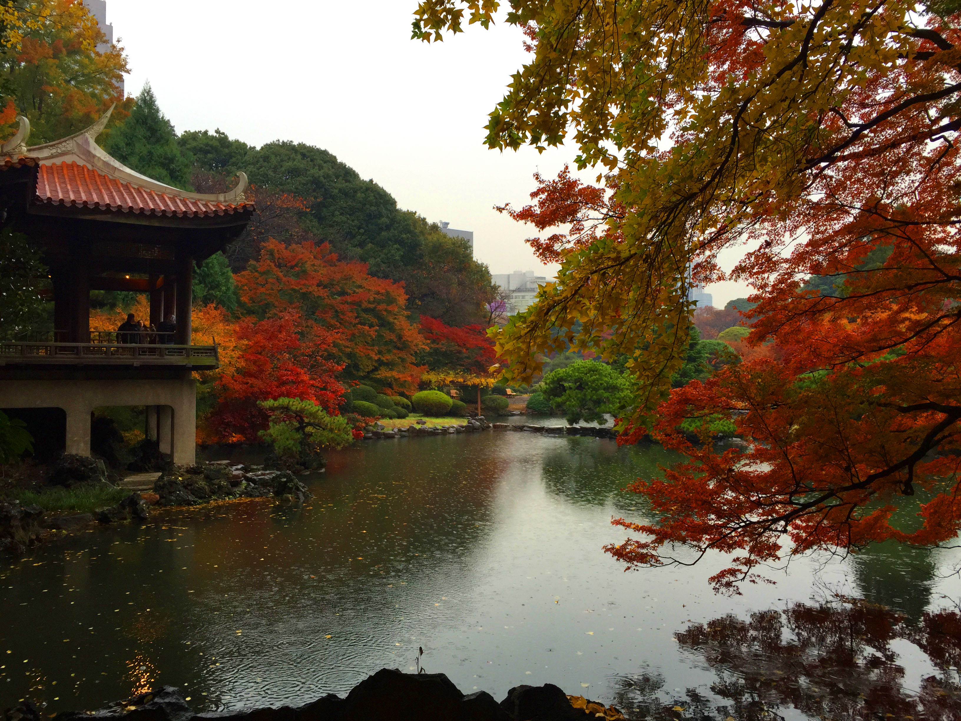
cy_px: 360
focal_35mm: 29
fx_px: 805
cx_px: 480
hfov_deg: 61.7
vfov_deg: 48.2
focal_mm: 4.15
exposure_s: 1/60
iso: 32
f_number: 2.2
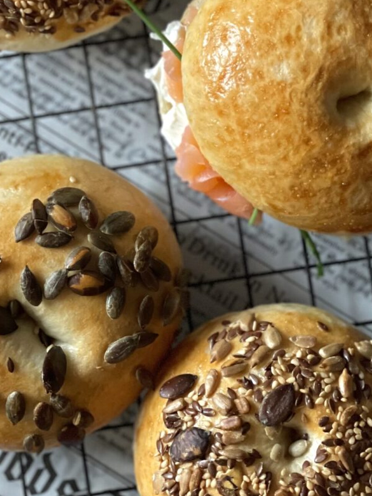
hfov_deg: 11.8
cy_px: 150
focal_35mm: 126
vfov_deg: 15.6
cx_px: 153
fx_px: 1805
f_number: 2.2
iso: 400
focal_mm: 7.5
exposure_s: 1/39
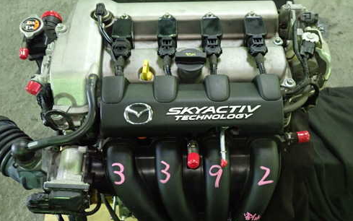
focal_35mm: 39
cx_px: 190
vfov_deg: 32.8
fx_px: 375
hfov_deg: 50.3
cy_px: 120
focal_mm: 5.4
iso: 800
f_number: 2.3
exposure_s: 1/30
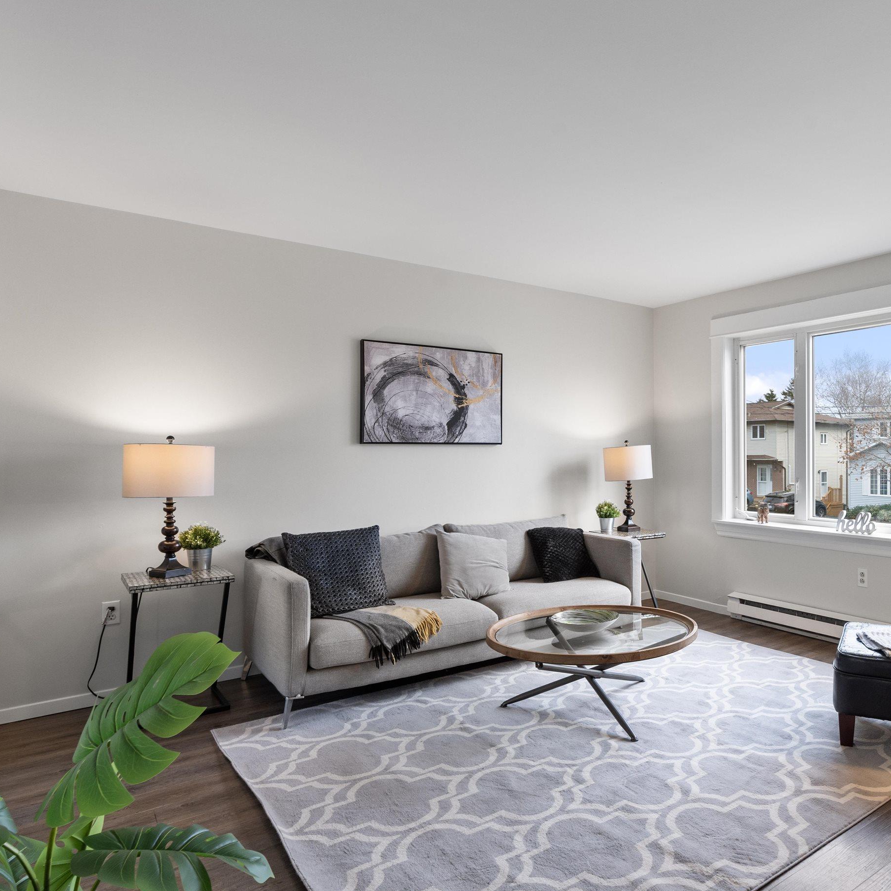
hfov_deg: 63.6
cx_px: 661
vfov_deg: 67.3
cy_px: 448
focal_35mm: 23
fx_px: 670
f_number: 8
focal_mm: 16
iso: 400
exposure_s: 1/13
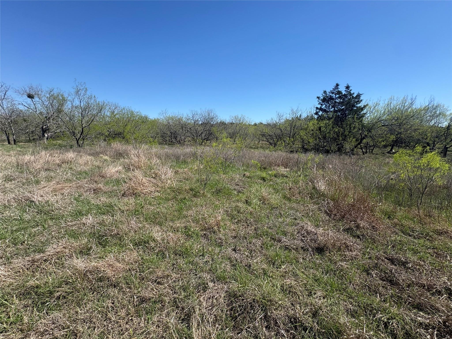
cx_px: 226
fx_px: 183
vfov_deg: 85.7
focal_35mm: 14
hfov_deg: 102.1
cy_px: 170
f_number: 2.2
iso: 40
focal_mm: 2.22
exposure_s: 1/1600
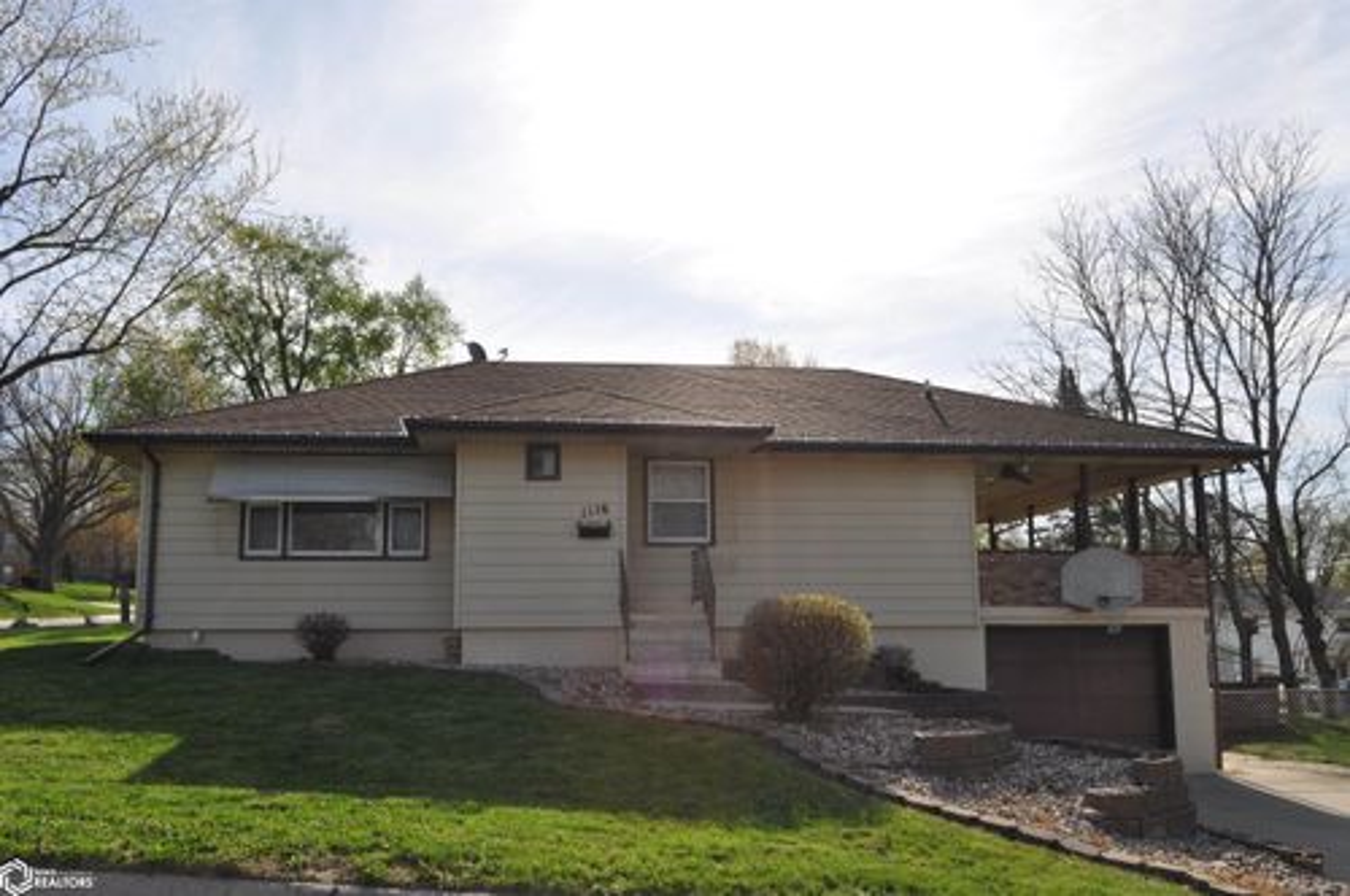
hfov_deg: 53.2
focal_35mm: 36
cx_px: 675
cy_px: 448
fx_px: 1348
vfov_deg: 36.8
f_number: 14
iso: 200
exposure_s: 1/200
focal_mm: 24
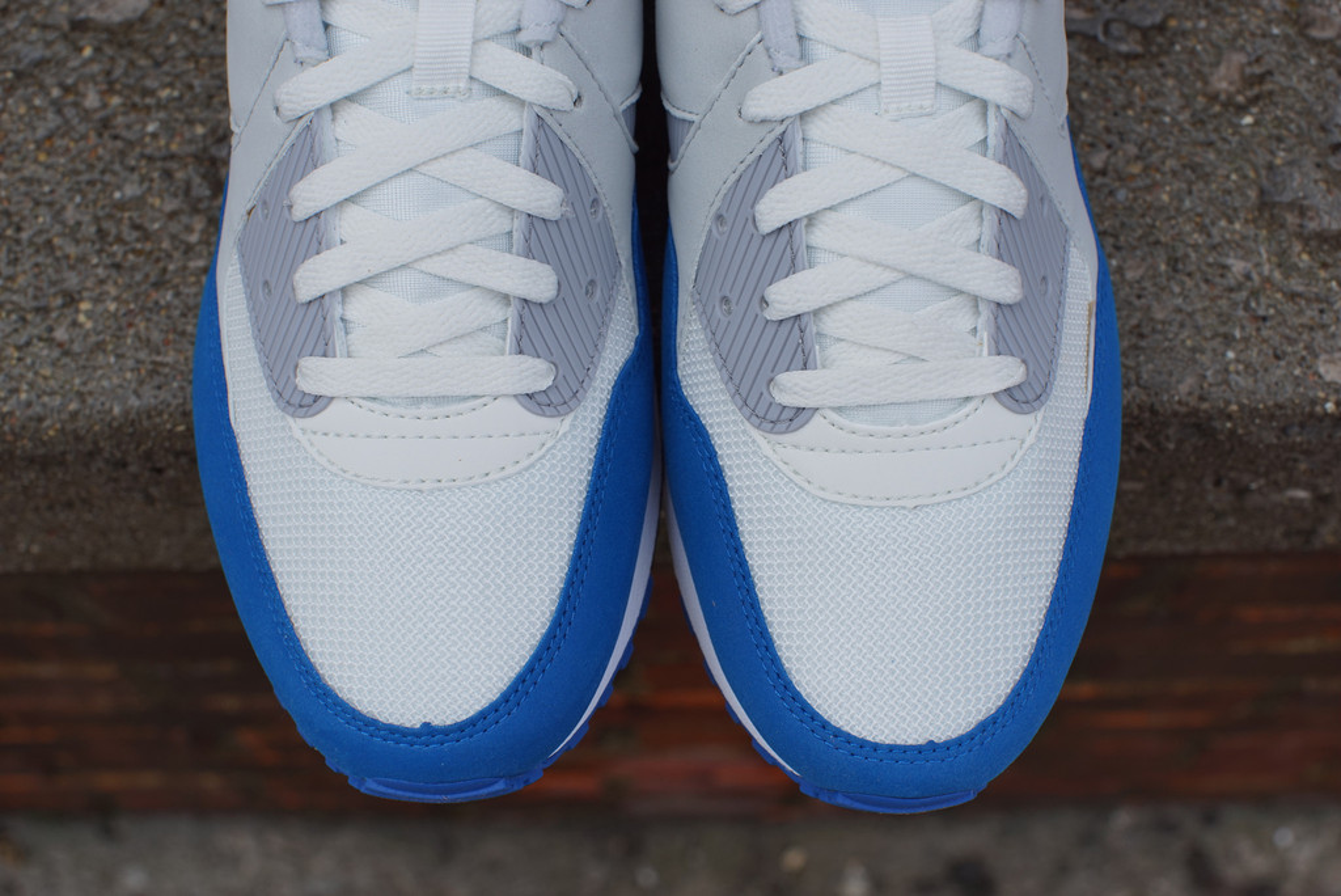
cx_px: 670
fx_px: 1863
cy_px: 448
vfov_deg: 27.0
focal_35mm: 50
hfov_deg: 39.6
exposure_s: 1/250
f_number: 9
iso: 100
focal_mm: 50
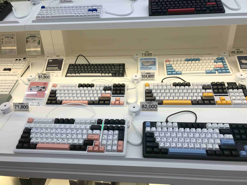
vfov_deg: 49.7
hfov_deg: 63.4
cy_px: 92
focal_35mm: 28
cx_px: 124
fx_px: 200
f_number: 1.8
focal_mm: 3.99
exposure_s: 1/199
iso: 20
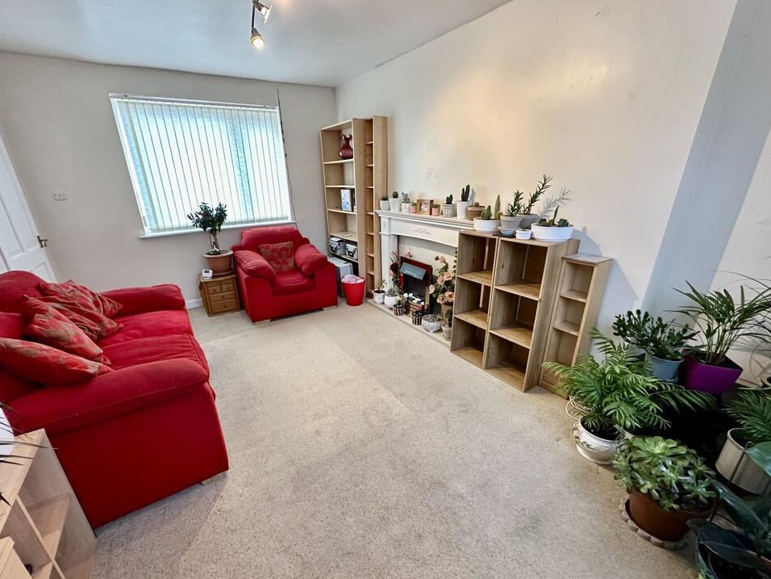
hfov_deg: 98.1
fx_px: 334
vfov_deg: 81.7
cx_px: 369
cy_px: 307
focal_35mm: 15
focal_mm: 2.22
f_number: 2.2
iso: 200
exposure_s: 1/50
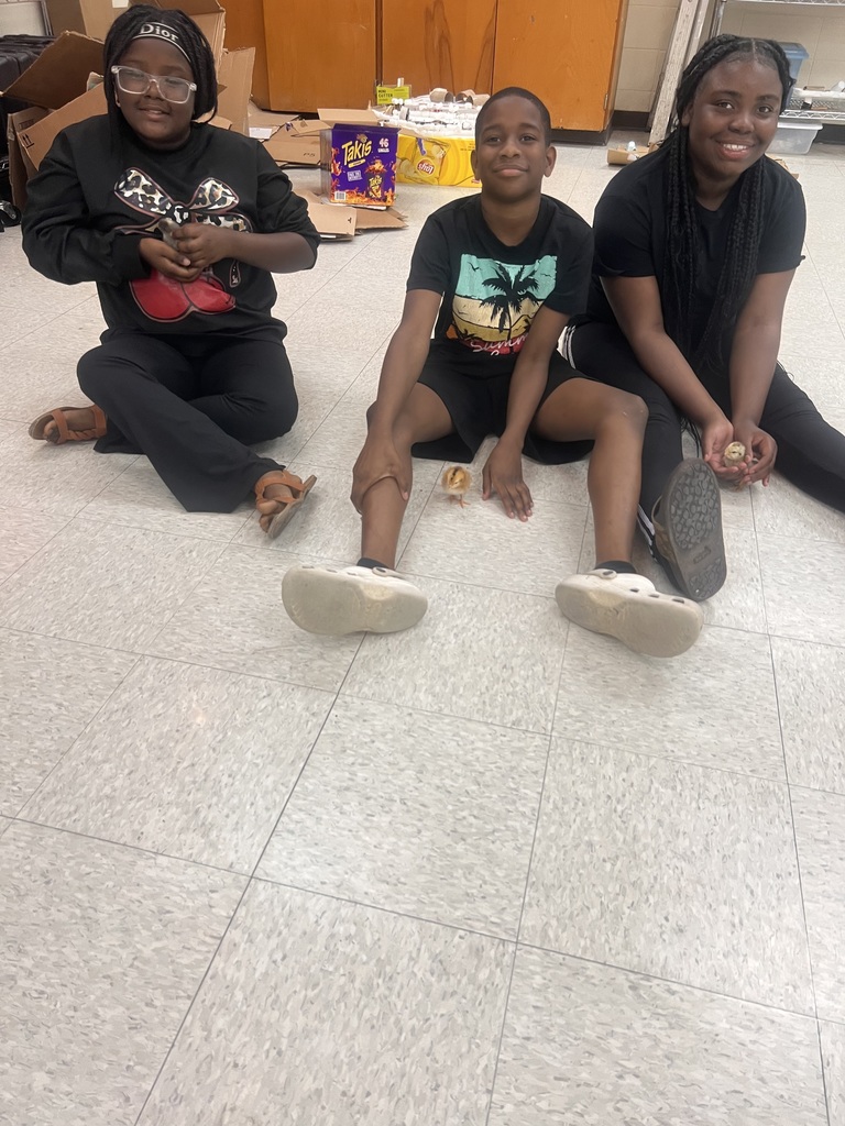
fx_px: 846
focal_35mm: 26
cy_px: 563
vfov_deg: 67.3
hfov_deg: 53.1
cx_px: 422
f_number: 1.5
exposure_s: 1/60
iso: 100
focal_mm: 5.7
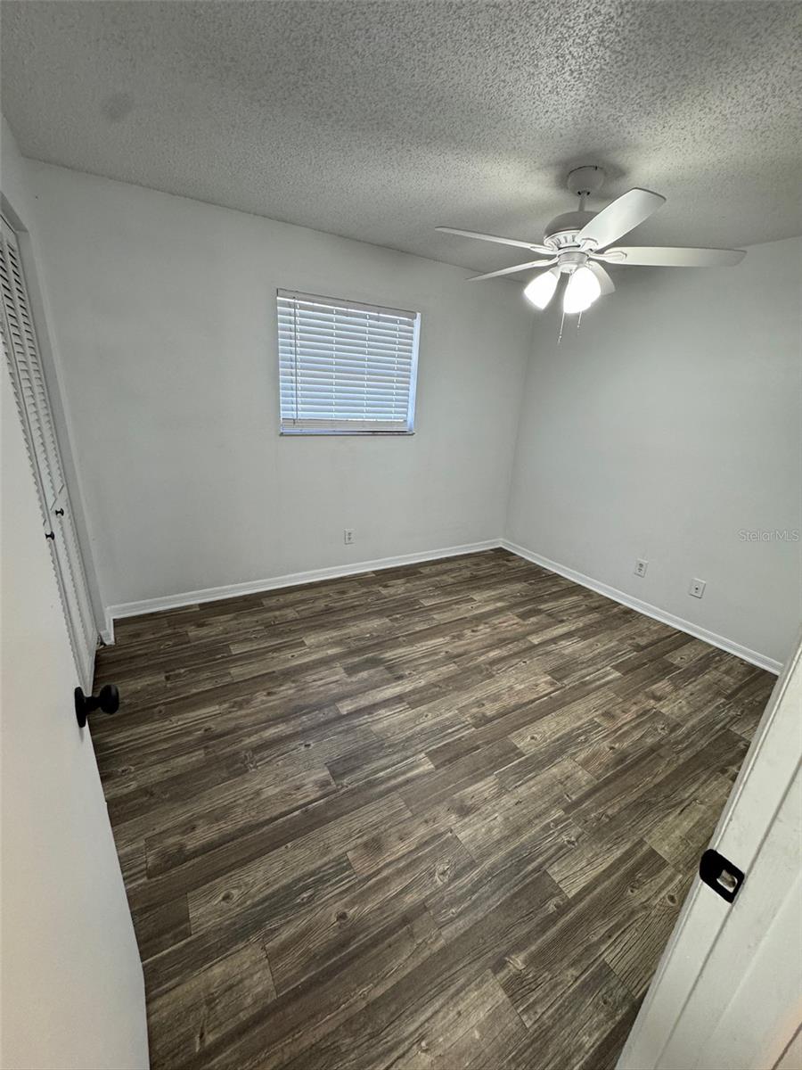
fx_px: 432
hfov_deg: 85.7
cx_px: 401
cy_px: 535
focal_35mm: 14
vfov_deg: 102.1
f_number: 2.2
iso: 250
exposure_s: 1/120
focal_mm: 2.22
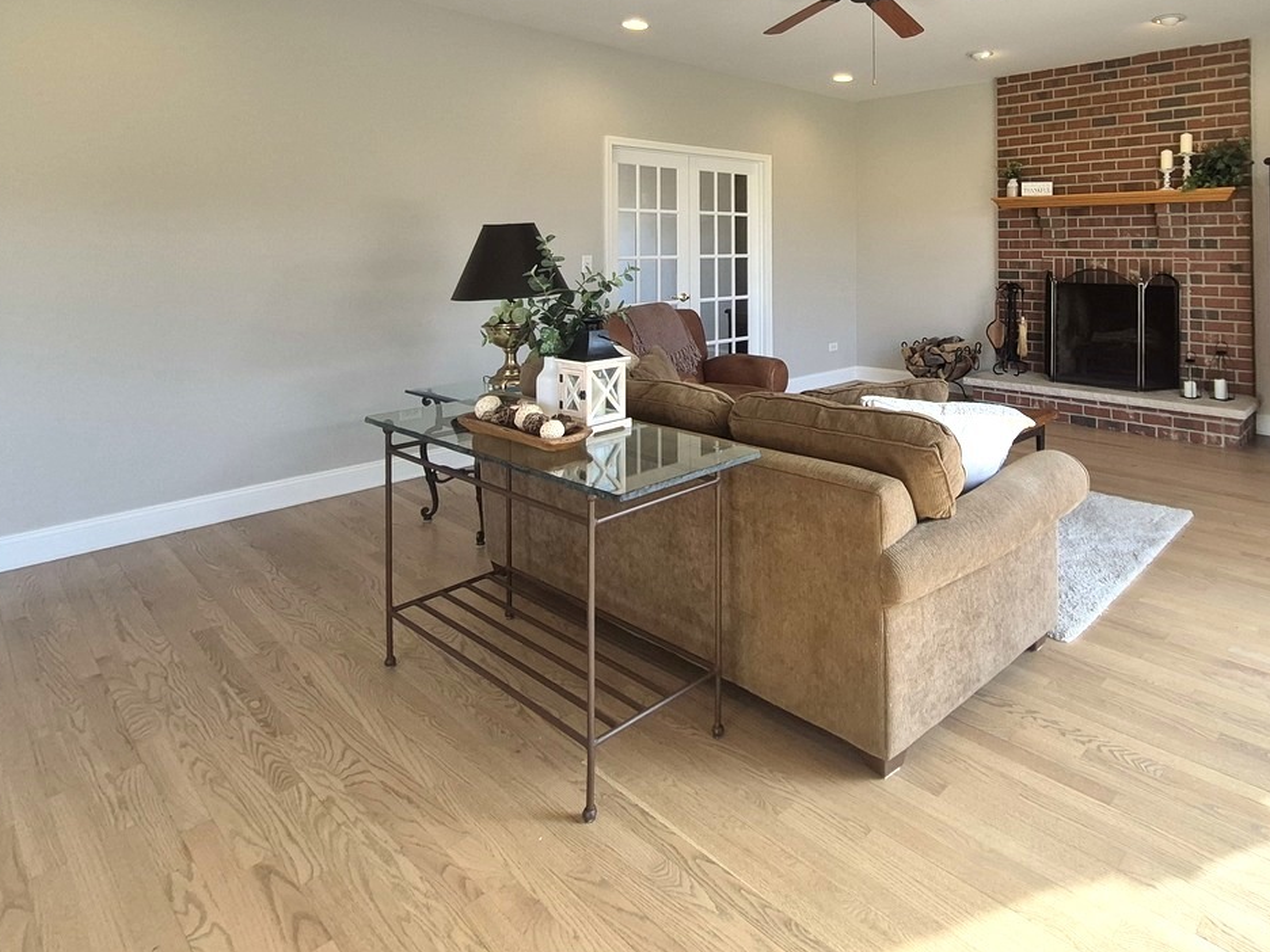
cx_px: 848
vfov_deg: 62.1
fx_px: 734
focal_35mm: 20
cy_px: 235
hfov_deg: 79.0
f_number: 2.2
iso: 64
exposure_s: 1/120
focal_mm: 1.74
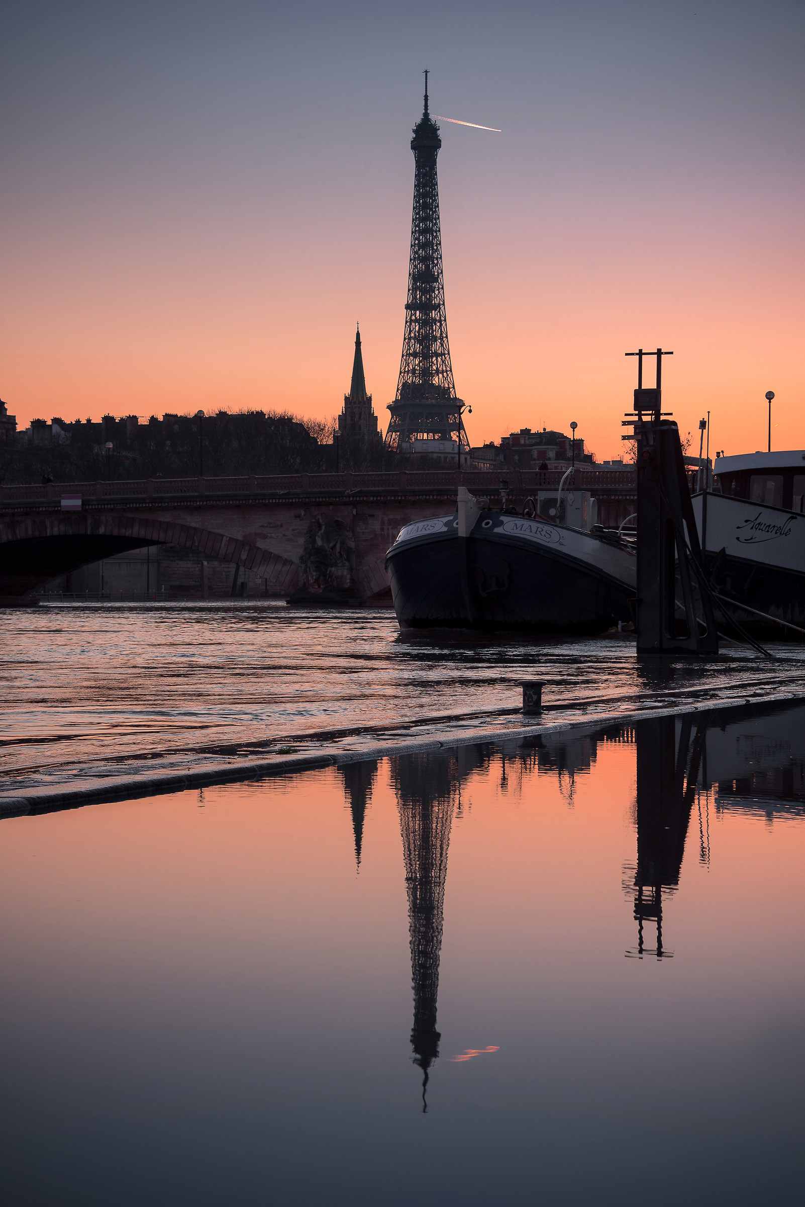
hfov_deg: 20.0
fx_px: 2279
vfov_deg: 29.6
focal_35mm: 68
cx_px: 402
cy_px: 604
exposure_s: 1/50
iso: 400
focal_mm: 68
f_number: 9
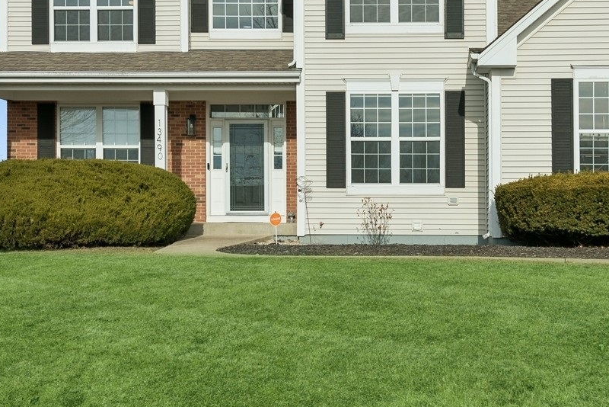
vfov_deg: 28.1
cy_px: 190
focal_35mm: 48
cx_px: 480
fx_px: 812
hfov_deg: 39.6
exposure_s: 1/500
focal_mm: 24
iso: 200
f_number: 8
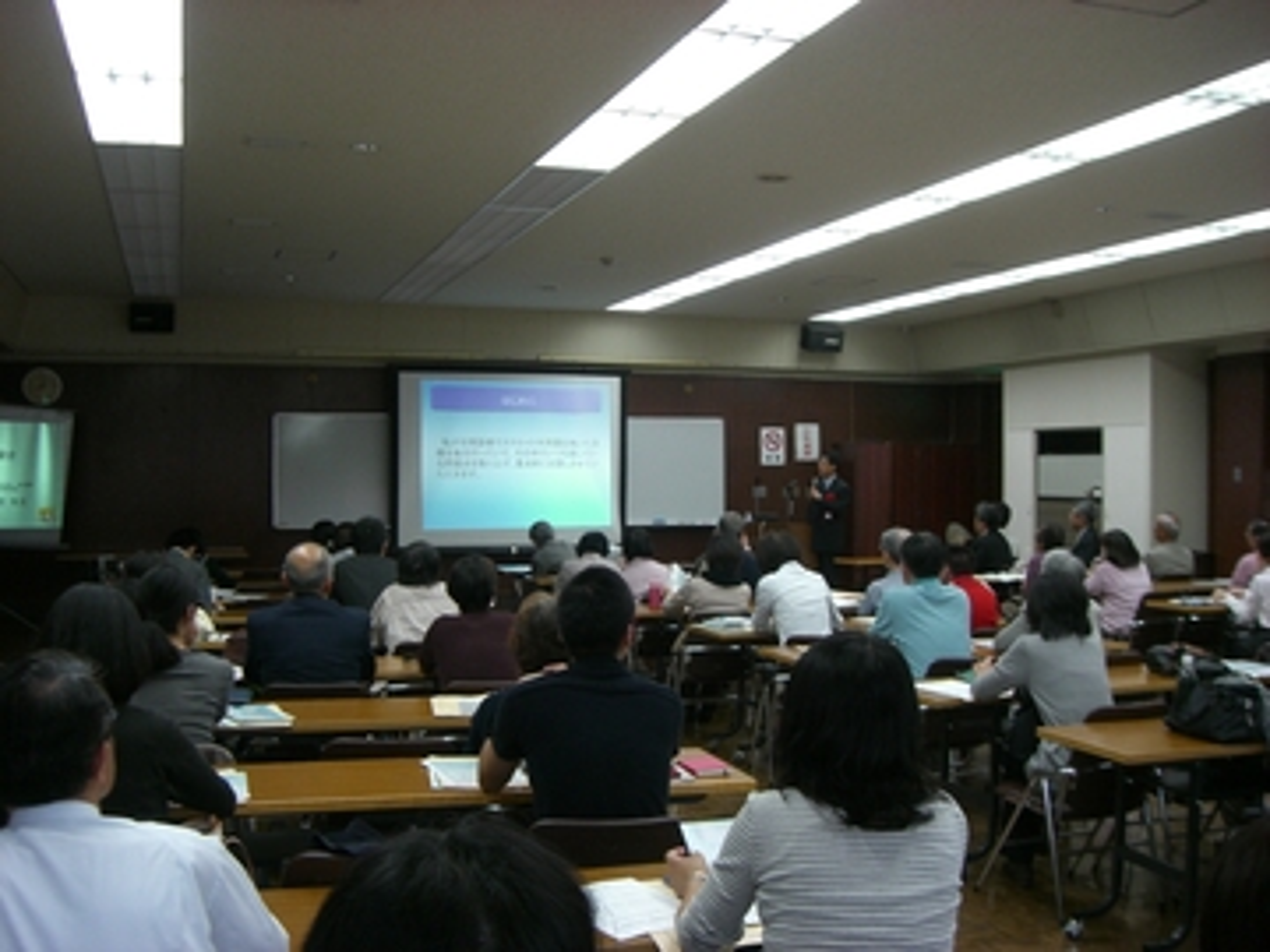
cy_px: 476
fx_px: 1394
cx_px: 635
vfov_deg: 37.7
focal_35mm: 38
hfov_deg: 49.0
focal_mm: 6.2
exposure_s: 1/60
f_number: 2.7
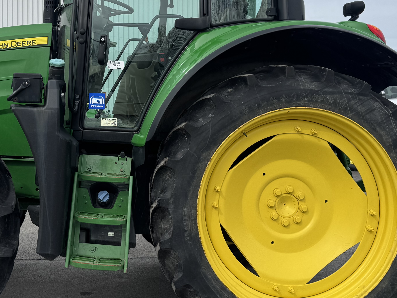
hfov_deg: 37.2
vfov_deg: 28.8
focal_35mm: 50
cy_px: 90
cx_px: 95
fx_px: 573
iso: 80
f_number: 1.78
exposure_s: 1/4049
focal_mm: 6.76
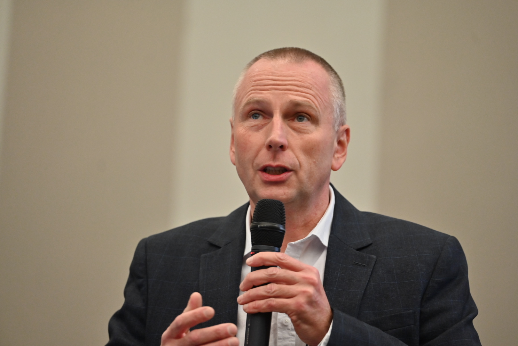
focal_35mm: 180
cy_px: 173
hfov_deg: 11.4
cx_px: 259
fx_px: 2590
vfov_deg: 7.6
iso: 1800
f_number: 2.8
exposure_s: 1/200
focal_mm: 180
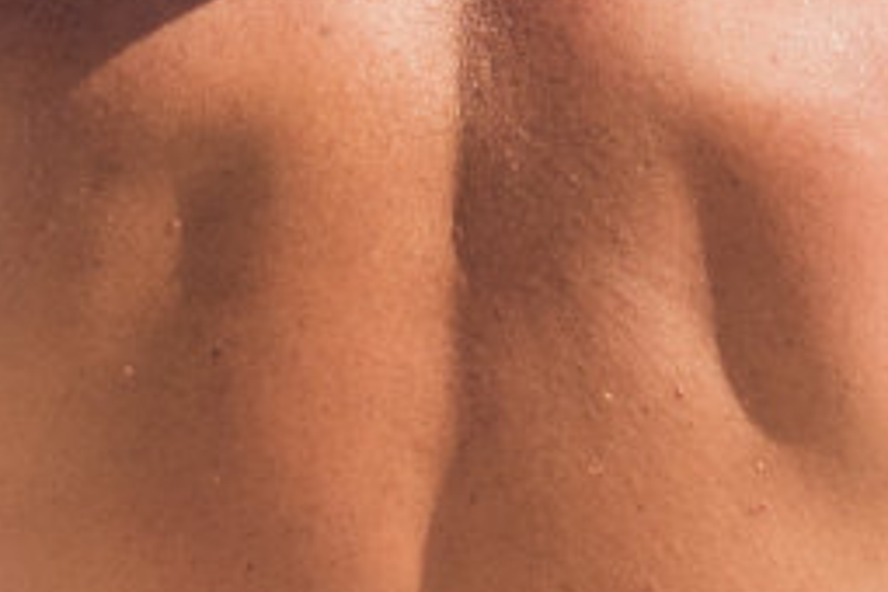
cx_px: 498
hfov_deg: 7.8
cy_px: -394
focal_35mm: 264
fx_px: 6511
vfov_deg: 5.1
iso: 100
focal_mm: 42
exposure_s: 1/320
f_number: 9
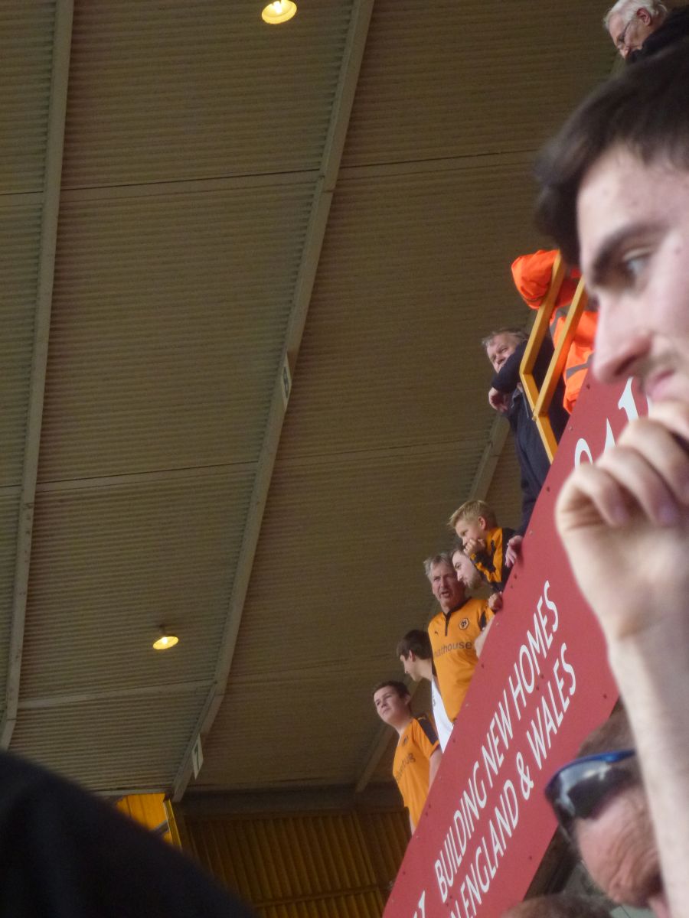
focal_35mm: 113
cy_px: 459
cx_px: 344
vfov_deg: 17.4
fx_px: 2999
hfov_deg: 13.1
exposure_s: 1/250
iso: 400
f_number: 5.1
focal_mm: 20.2
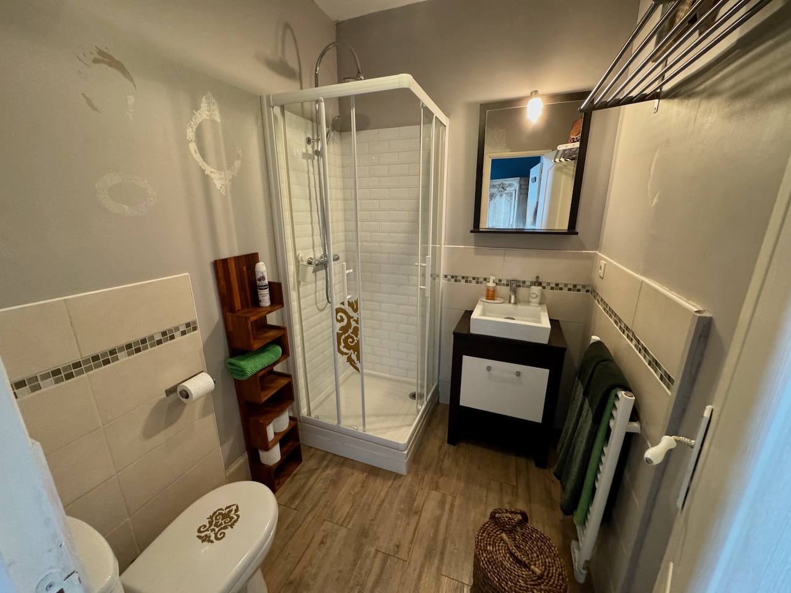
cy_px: 296
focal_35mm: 14
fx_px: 320
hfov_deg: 102.1
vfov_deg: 85.7
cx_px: 396
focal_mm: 2.22
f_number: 2.2
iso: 800
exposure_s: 1/50
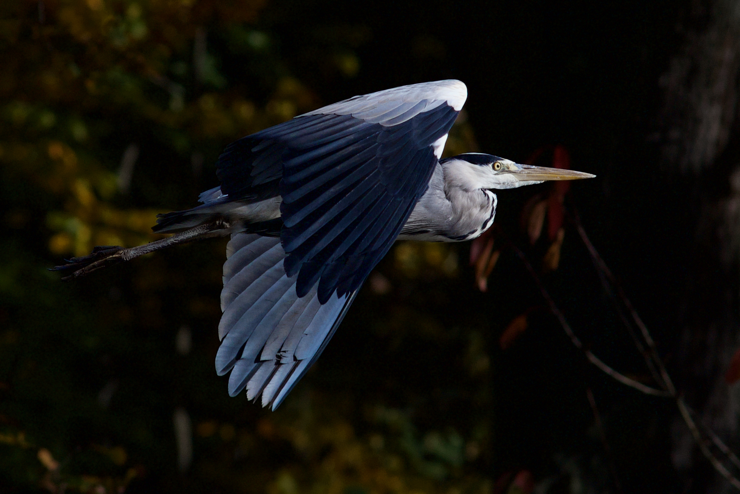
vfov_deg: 4.6
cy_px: 247
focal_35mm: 300
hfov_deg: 6.9
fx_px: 6168
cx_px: 370
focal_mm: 300
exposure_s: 1/4000
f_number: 6.7
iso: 800
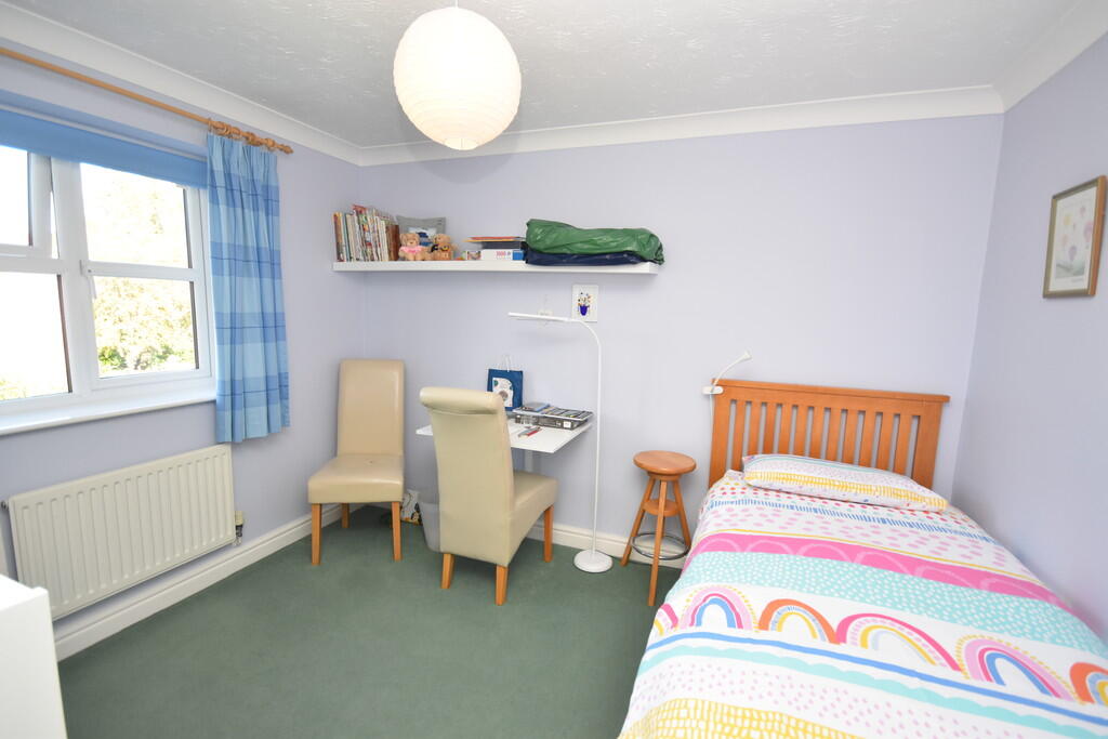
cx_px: 554
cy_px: 370
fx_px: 508
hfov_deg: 95.0
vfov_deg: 72.1
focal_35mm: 16
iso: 800
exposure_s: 1/160
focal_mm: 11
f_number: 4.2
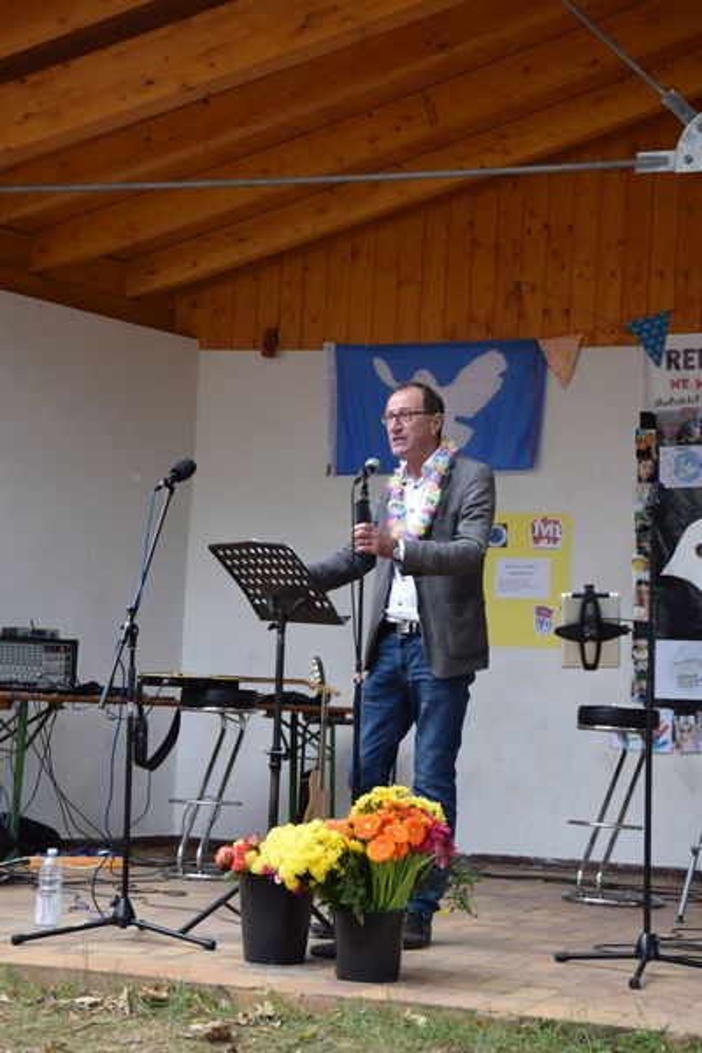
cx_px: 351
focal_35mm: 75
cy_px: 526
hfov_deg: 18.2
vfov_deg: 27.0
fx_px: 2194
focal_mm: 50
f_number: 6.7
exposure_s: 1/180
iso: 400
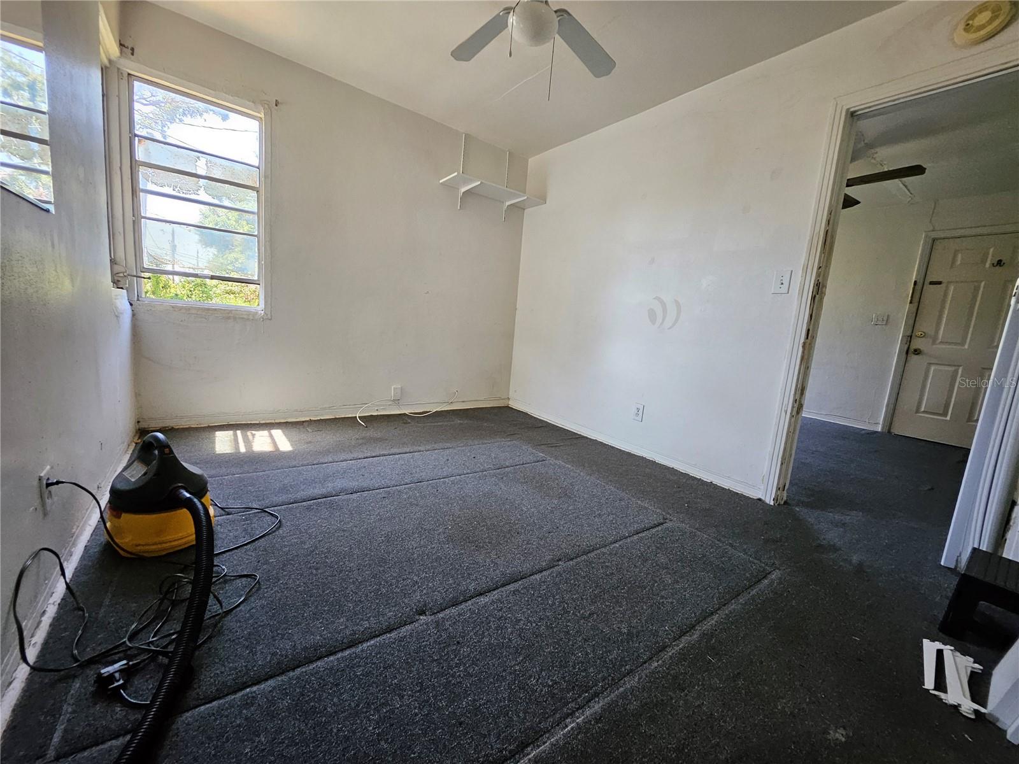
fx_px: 383
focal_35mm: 13
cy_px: 382
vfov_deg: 89.9
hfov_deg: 106.2
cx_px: 510
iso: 200
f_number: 2.2
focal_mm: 1.74
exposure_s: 1/77.4
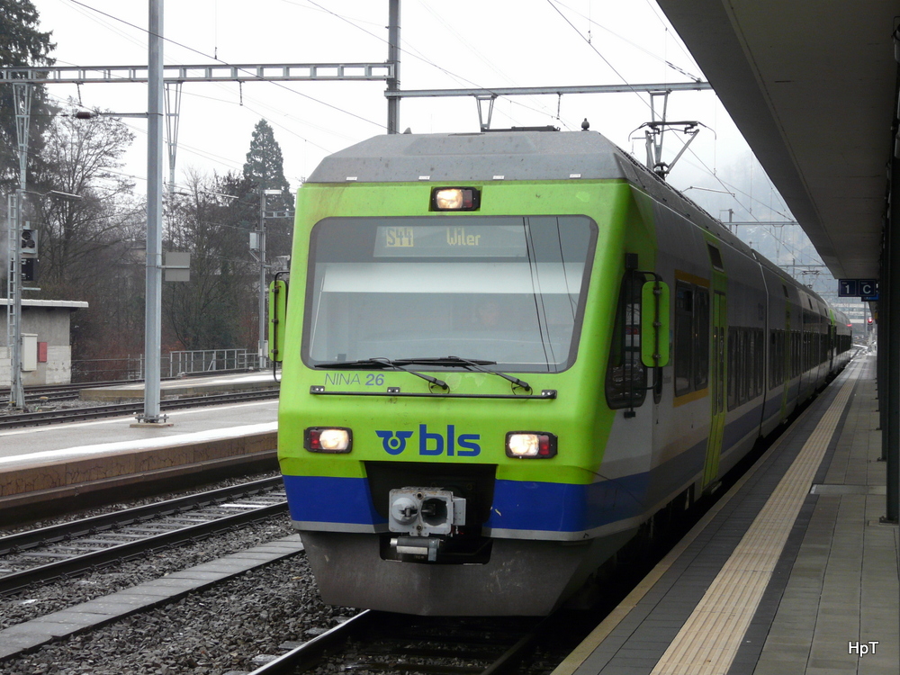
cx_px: 450
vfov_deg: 22.9
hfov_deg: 30.3
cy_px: 338
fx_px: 1664
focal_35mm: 64
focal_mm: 10.5
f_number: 4
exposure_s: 1/200
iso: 160
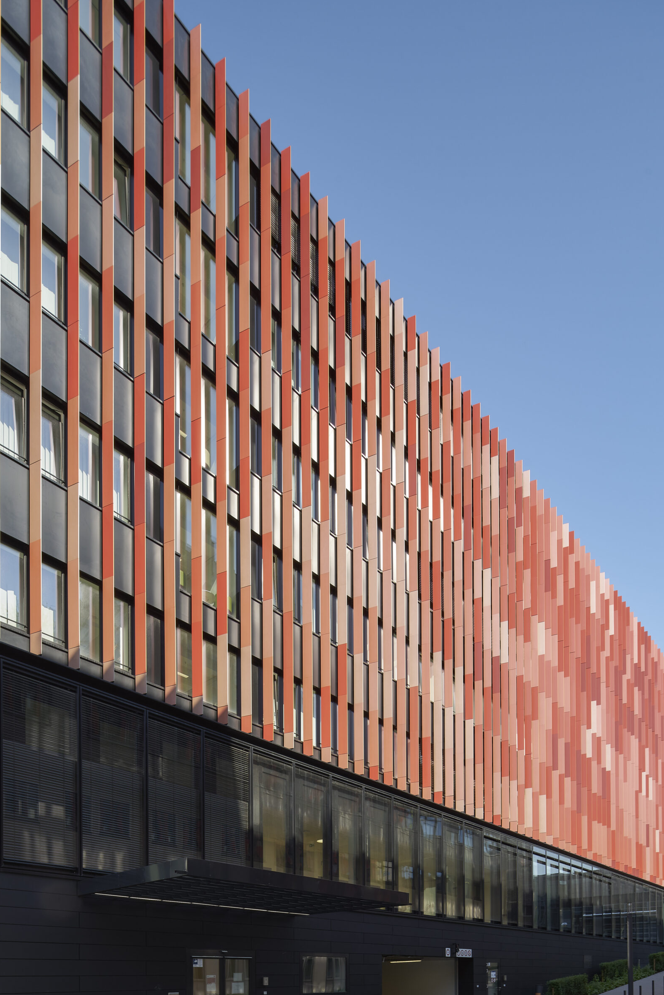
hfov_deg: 57.2
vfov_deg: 78.4
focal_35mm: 22
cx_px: 300
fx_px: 608
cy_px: 535
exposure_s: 1/60
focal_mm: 17
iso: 200
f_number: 13
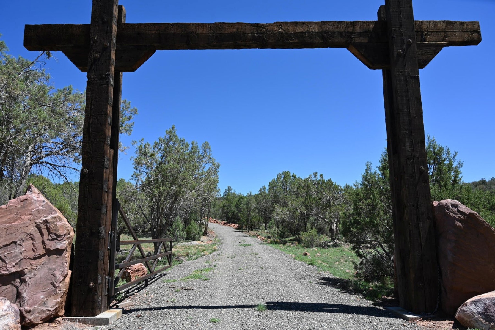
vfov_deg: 53.1
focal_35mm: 24
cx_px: 248
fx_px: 330
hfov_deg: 73.7
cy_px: 165
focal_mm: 24
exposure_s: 1/320
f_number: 6.3
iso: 100
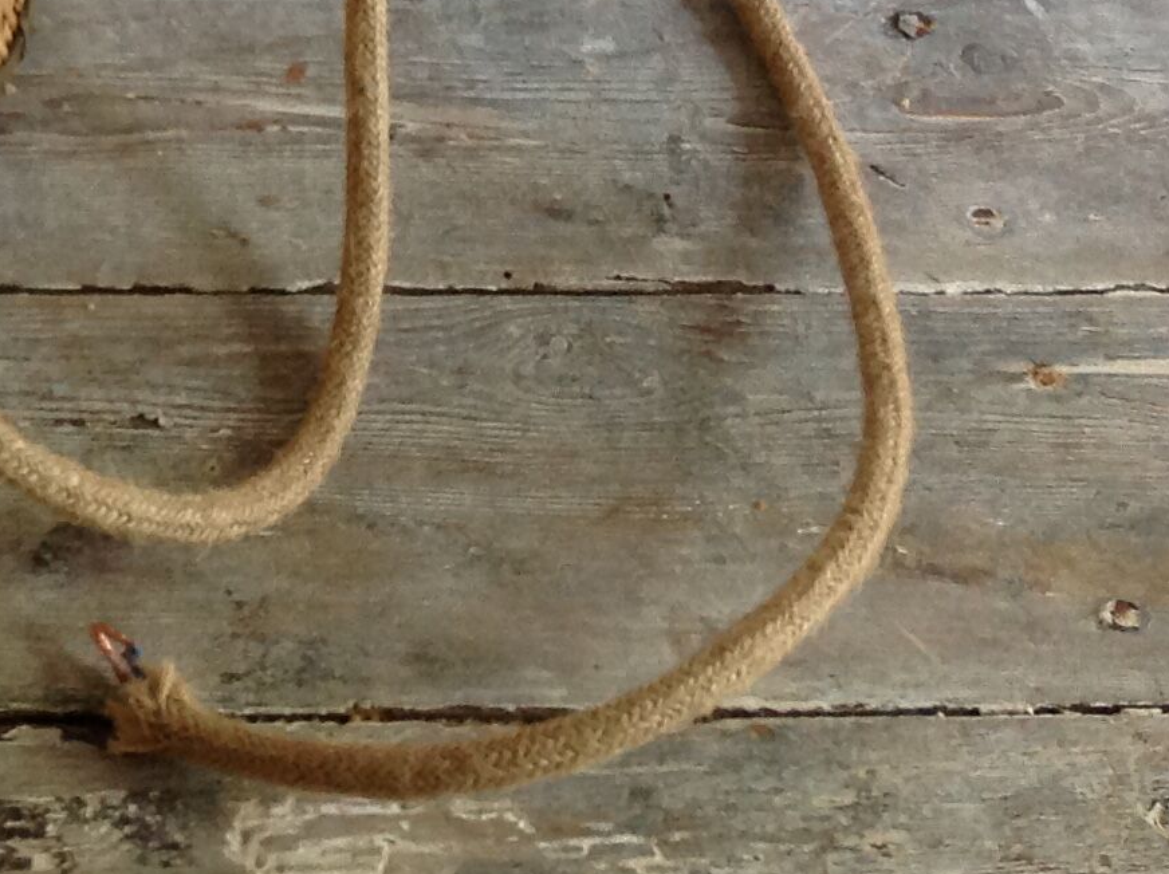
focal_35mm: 104
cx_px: -328
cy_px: -299
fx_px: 3508
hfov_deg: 17.8
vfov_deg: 13.6
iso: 100
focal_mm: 4.28
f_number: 2.4
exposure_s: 1/15
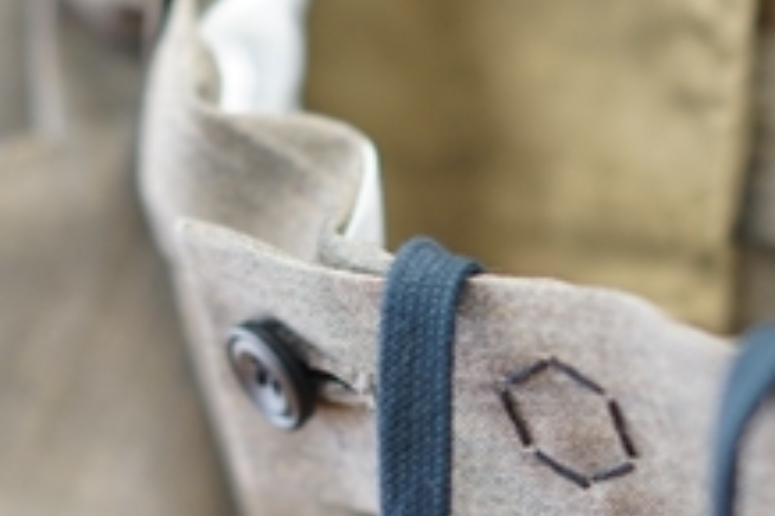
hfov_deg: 10.2
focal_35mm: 202
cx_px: 427
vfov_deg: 6.8
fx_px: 4345
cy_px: 372
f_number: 1.8
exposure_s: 1/60
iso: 400
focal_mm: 55
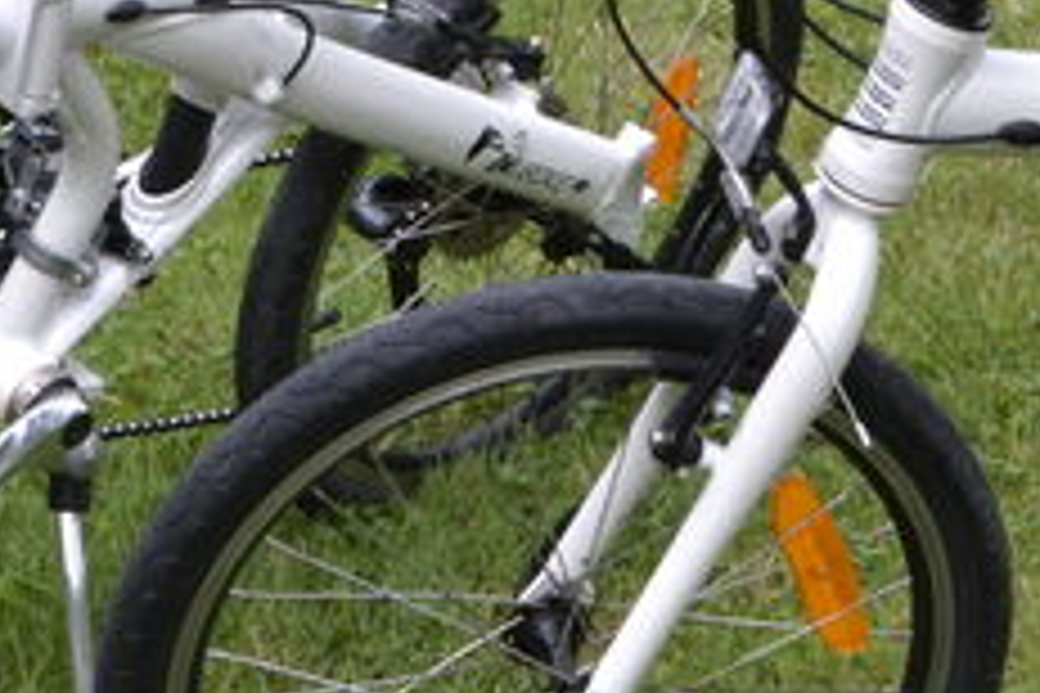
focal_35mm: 175
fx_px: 5060
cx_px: 788
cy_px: 47
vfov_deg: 7.8
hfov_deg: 11.7
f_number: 11
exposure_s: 1/200
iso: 400
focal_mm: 27
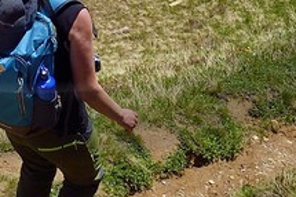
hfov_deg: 11.4
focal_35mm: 179
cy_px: -412
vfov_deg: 6.8
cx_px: 36
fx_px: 1471
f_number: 14
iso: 250
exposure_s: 1/400
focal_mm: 24
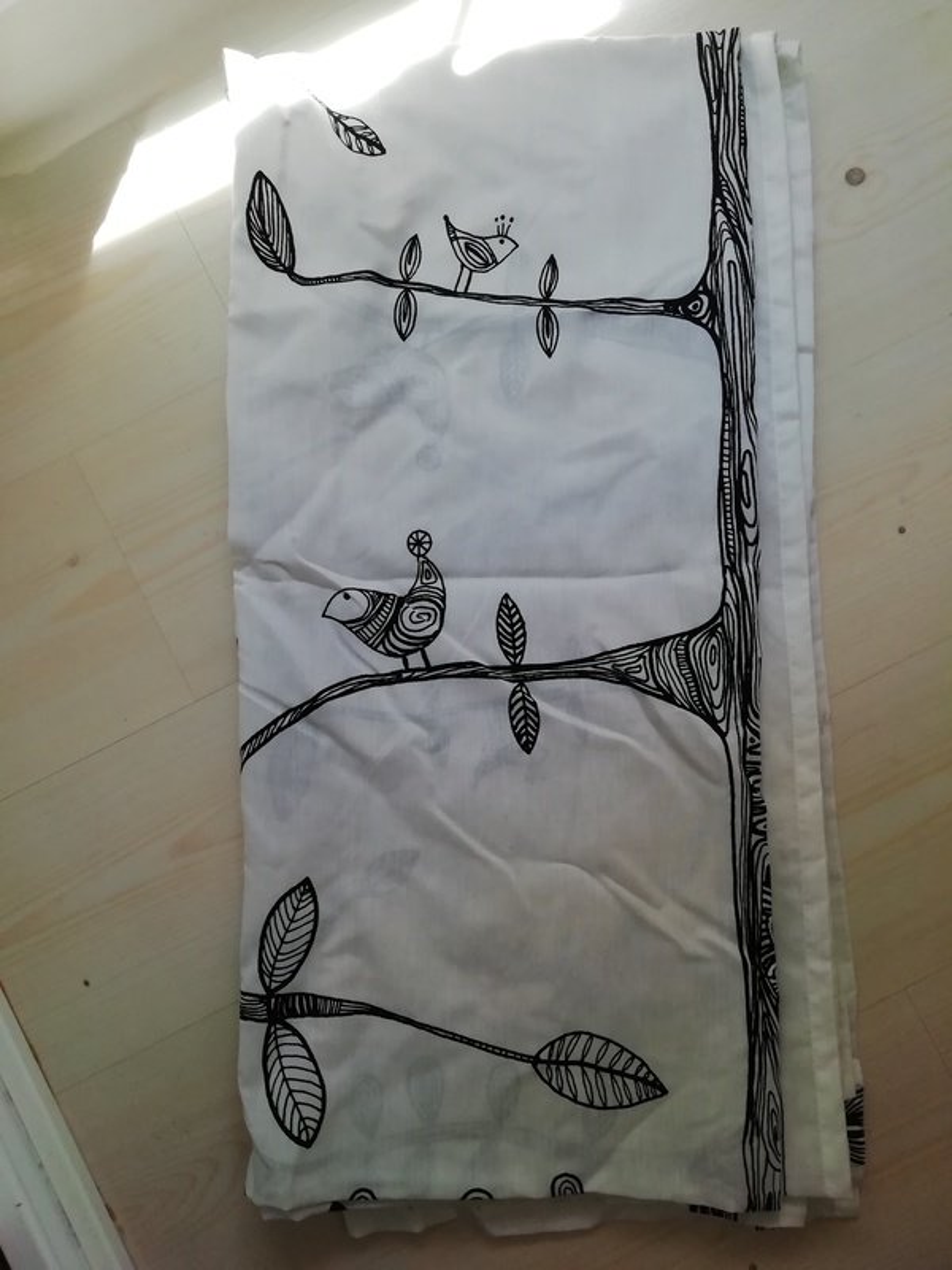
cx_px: 476
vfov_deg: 67.3
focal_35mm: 26
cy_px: 635
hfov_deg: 53.1
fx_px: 953
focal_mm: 3.46
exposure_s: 1/50
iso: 80
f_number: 2.2
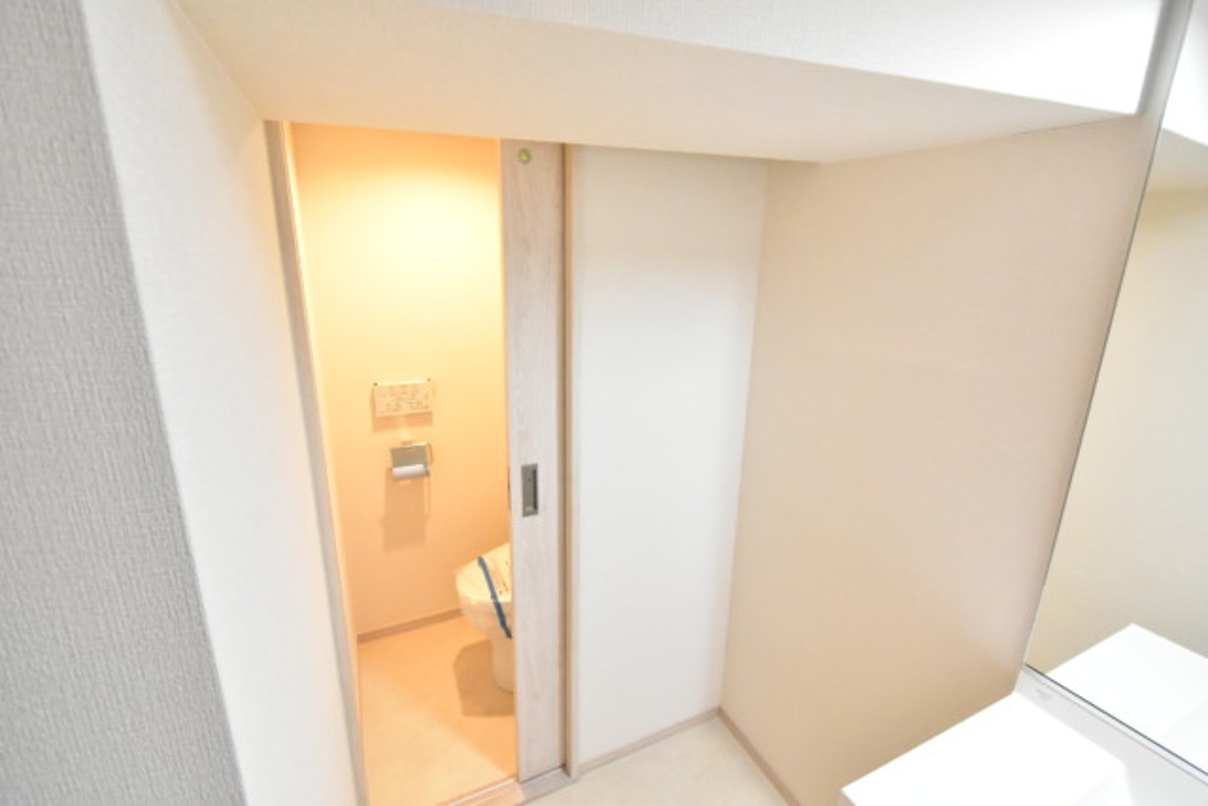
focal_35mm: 15
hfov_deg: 100.4
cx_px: 604
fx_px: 503
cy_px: 403
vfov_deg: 77.4
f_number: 5
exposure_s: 1/100
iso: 6400
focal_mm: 10
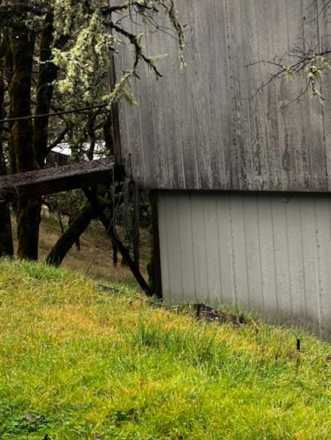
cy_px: 145
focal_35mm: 70
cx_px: 263
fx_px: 892
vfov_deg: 27.6
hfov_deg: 20.8
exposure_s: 1/164
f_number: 1.5
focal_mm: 5.7
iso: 40
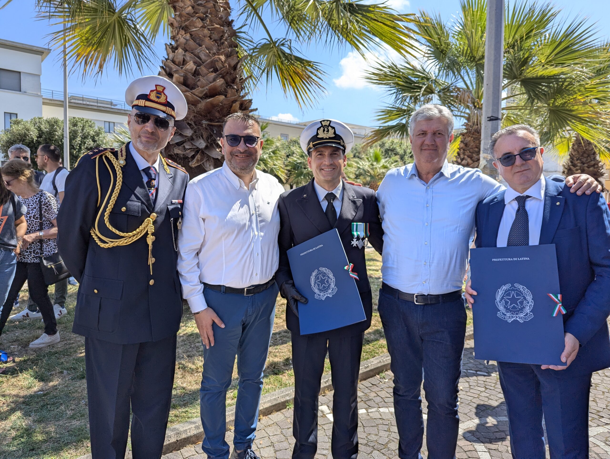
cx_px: 305
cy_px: 230
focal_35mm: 24
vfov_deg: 56.9
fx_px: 424
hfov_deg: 71.5
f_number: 1.85
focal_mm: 6.81
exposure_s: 1/1244
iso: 37
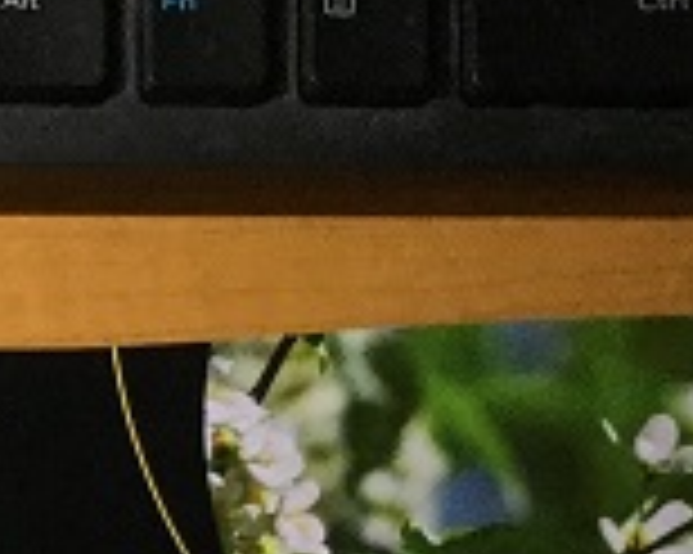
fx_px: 3956
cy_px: 1223
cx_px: -292
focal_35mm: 193
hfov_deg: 9.8
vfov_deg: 7.6
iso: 50
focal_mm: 3.3
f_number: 2.4
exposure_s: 1/30
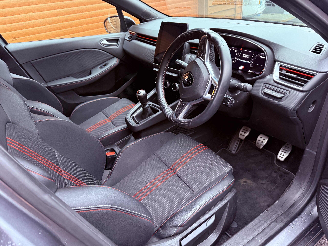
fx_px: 227
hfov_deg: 71.6
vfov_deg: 56.8
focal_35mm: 24
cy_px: 123
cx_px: 164
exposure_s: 1/60
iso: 500
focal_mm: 6.76
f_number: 1.78
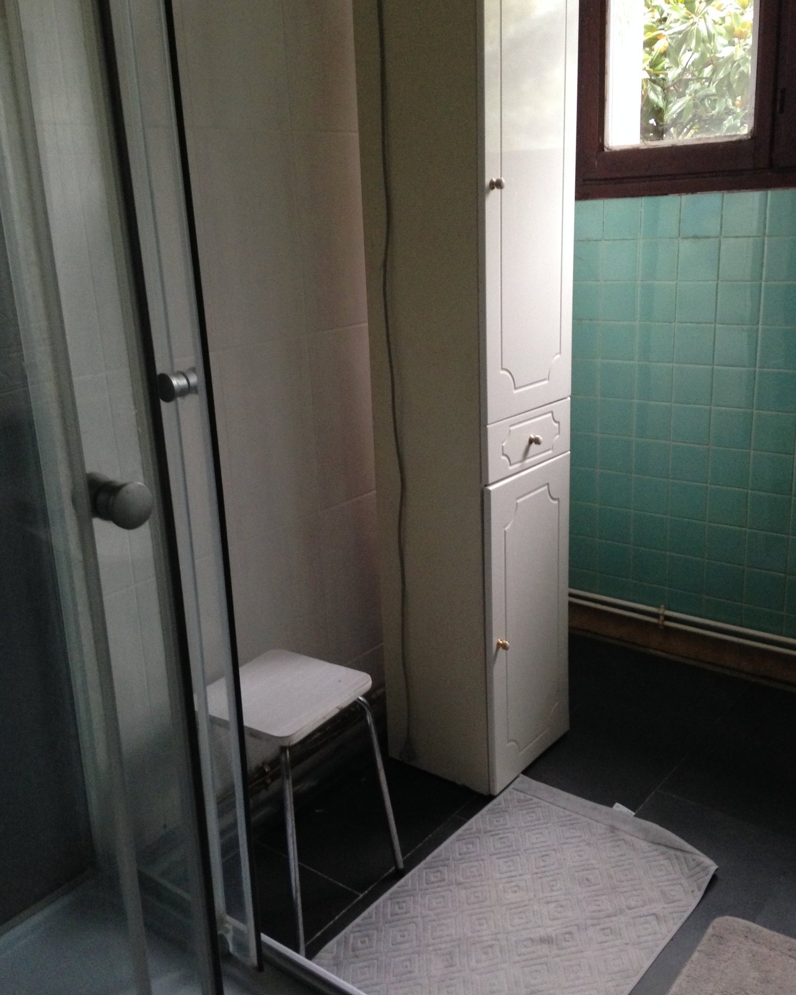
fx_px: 1030
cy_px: 491
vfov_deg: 51.5
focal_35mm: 35
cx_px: 403
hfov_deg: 42.2
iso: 200
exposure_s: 1/20
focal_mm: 4.12
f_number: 2.4
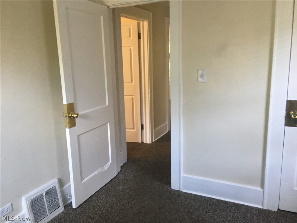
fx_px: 249
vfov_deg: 48.2
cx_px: 148
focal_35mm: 29
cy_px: 112
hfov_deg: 61.7
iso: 125
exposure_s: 1/30
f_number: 2.2
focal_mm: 4.15
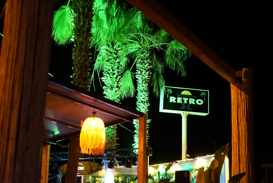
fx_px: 448
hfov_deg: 33.9
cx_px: 136
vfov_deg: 23.0
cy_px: 92
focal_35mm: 59
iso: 12800
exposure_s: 1/125
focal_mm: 59
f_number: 4
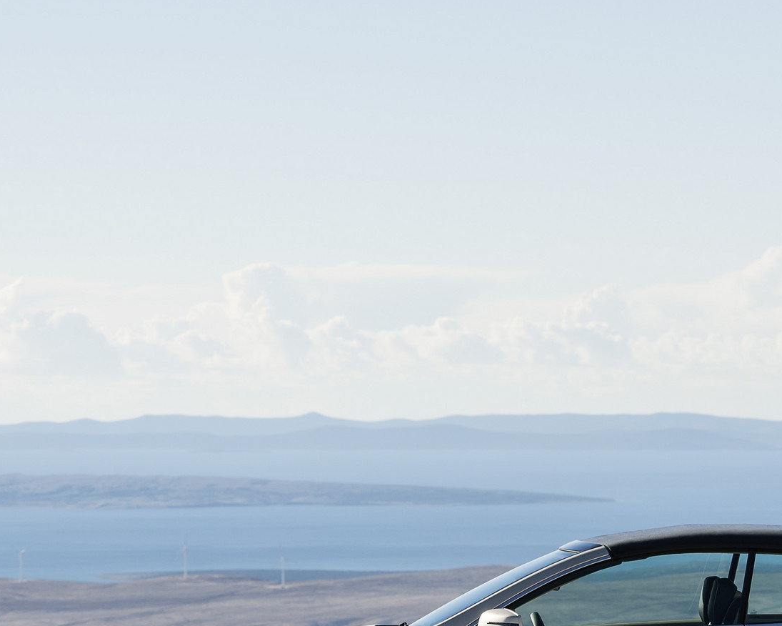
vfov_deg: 6.4
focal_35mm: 240
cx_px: 603
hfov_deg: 8.0
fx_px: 5555
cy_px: 467
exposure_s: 1/250
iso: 100
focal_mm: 112
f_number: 8
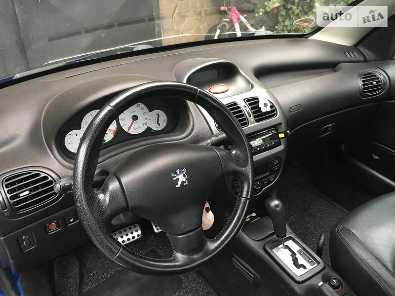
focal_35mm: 29
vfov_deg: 48.2
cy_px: 148
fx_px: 331
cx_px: 198
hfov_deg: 61.7
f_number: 2.2
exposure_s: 1/33
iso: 200
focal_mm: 4.2
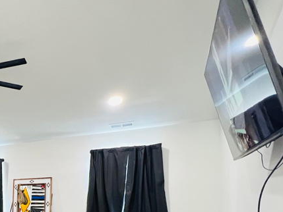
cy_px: 210
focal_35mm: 31
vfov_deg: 40.1
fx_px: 254
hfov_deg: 46.5
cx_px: -13
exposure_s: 1/60
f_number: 1.8
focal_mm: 1.57
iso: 640
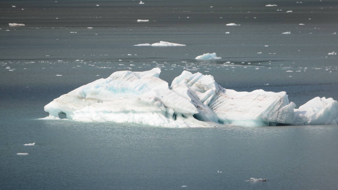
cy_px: 82
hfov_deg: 5.3
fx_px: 3665
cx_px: 169
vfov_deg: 3.0
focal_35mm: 409
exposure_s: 1/1000
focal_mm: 260
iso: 125
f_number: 6.3
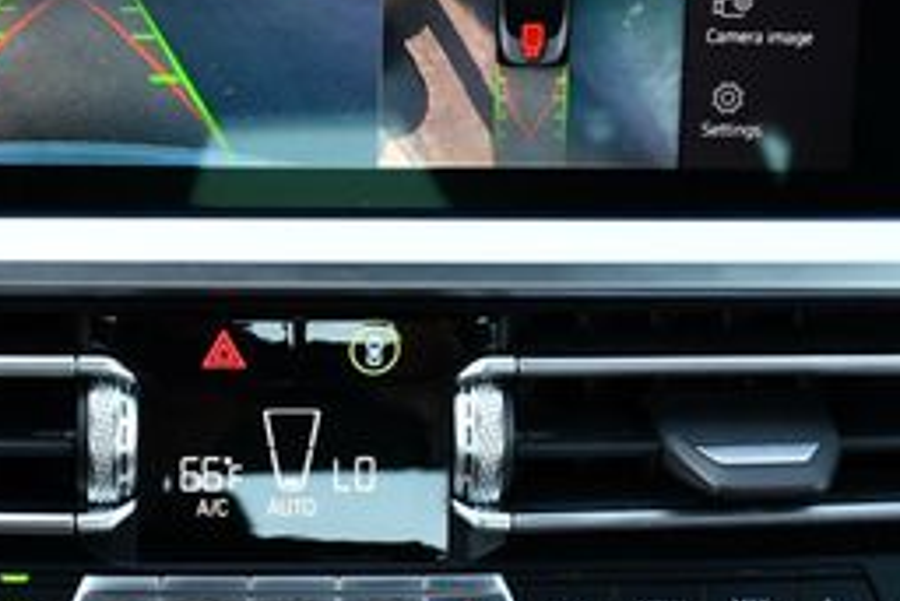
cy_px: 253
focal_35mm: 90
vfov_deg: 15.2
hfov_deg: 22.4
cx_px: 200
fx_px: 2251
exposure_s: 1/250
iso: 500
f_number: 3.5
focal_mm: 18
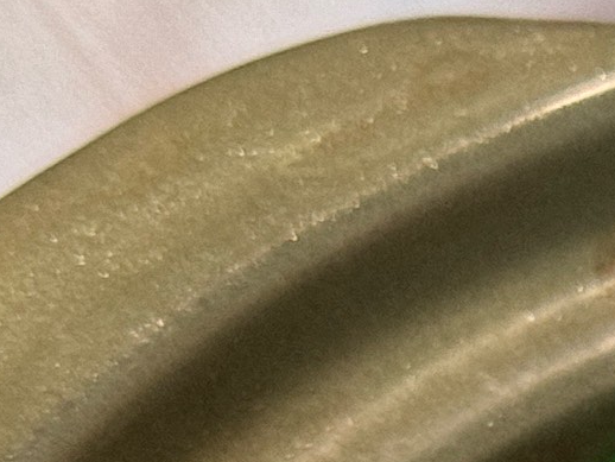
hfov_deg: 7.4
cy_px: 1192
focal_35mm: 253
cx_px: 1340
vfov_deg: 5.6
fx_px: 4497
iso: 250
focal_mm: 6.86
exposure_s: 1/42
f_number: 1.78
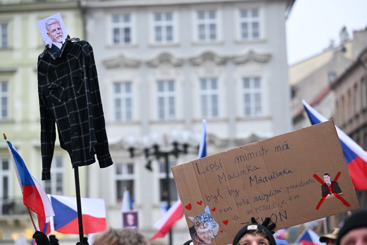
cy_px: 122
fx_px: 1172
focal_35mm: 115
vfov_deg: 11.9
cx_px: 184
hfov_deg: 17.8
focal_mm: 115
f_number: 3.5
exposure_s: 1/500
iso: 3200
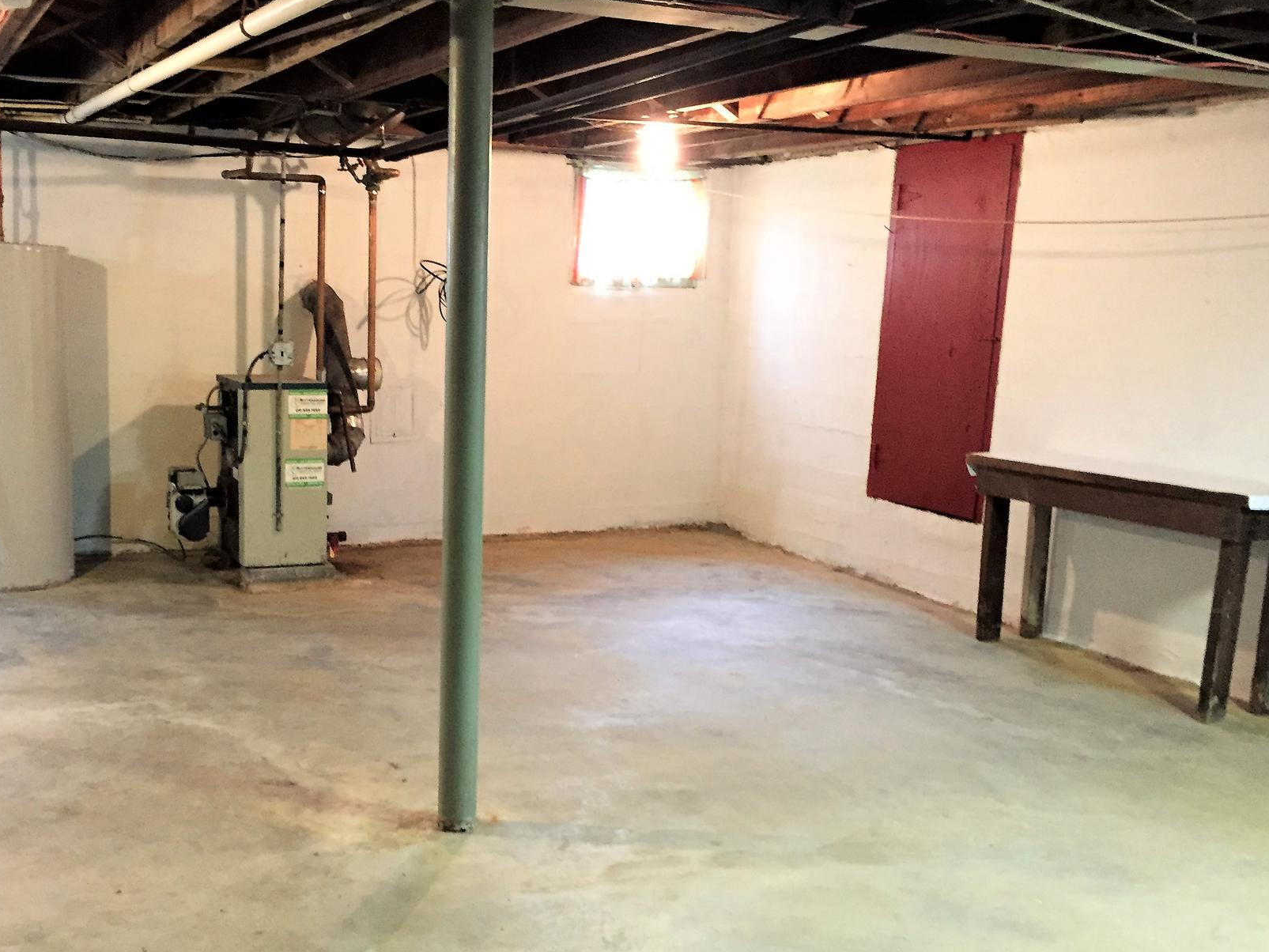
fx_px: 1356
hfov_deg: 49.8
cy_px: 561
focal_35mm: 37
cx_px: 511
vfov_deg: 38.5
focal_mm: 4.15
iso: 250
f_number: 2.2
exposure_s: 1/17
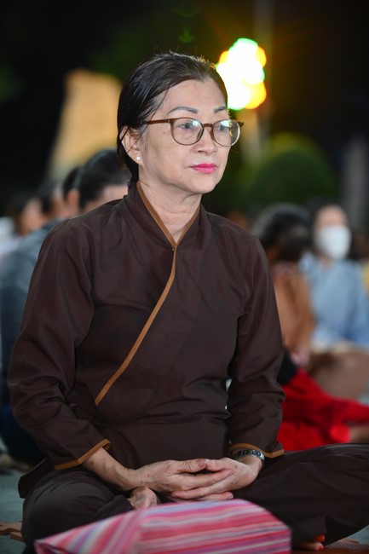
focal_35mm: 102
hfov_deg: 13.4
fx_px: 1569
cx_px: 184
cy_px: 277
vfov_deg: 20.0
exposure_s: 1/80
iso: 1250
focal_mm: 102
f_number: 2.8
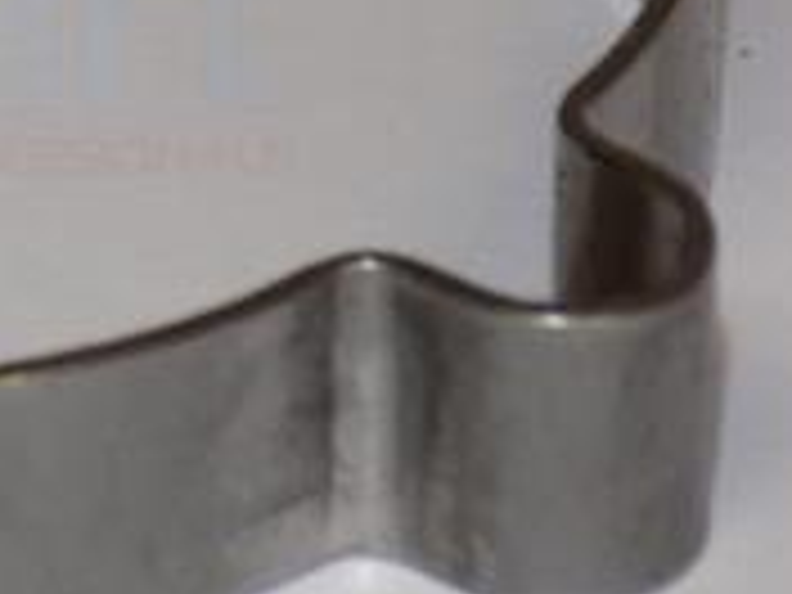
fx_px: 10090
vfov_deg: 3.4
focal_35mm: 441
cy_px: 88
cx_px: -191
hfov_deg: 4.5
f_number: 5.3
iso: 200
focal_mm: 29.9
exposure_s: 1/30
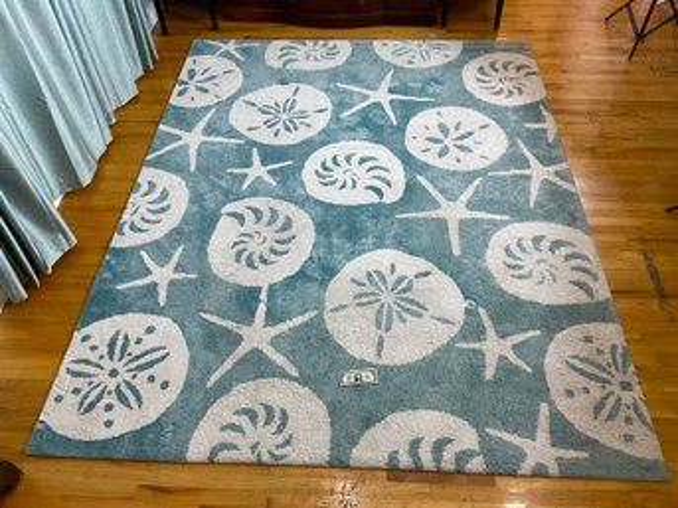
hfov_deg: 61.7
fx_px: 568
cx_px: 339
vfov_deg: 48.2
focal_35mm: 29
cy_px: 254
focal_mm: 3
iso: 64
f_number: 1.8
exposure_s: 1/60
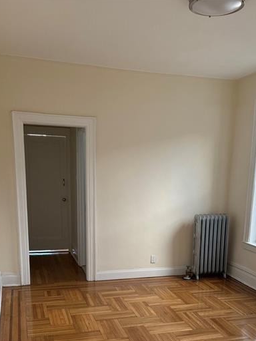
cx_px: 150
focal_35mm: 39
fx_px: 385
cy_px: 254
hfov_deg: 36.7
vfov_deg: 46.2
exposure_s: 1/143
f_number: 1.6
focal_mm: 5.96
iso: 125
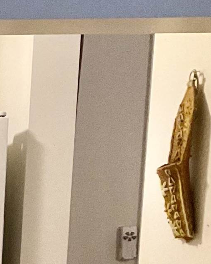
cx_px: -403
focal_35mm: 137
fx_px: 1069
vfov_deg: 13.3
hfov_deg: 9.2
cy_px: 390
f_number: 1.8
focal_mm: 3
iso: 250
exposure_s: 1/60
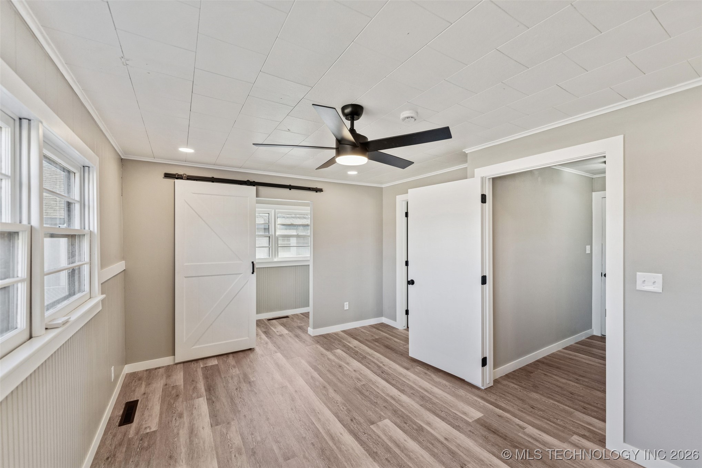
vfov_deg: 78.8
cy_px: 234
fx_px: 285
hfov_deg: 101.9
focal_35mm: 15
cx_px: 351
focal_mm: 14.6
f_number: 2.8
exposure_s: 1/500
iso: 400
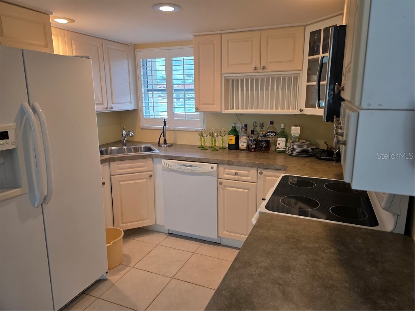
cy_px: 156
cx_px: 208
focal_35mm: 23
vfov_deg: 58.9
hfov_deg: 73.9
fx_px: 276
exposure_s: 1/120
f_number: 1.7
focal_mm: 6.3
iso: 160
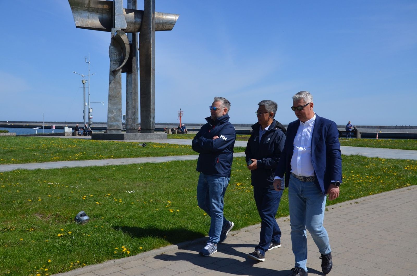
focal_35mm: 42
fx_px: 486
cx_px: 208
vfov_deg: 31.8
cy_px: 138
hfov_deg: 46.5
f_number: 7.1
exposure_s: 1/1600
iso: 400
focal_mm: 28
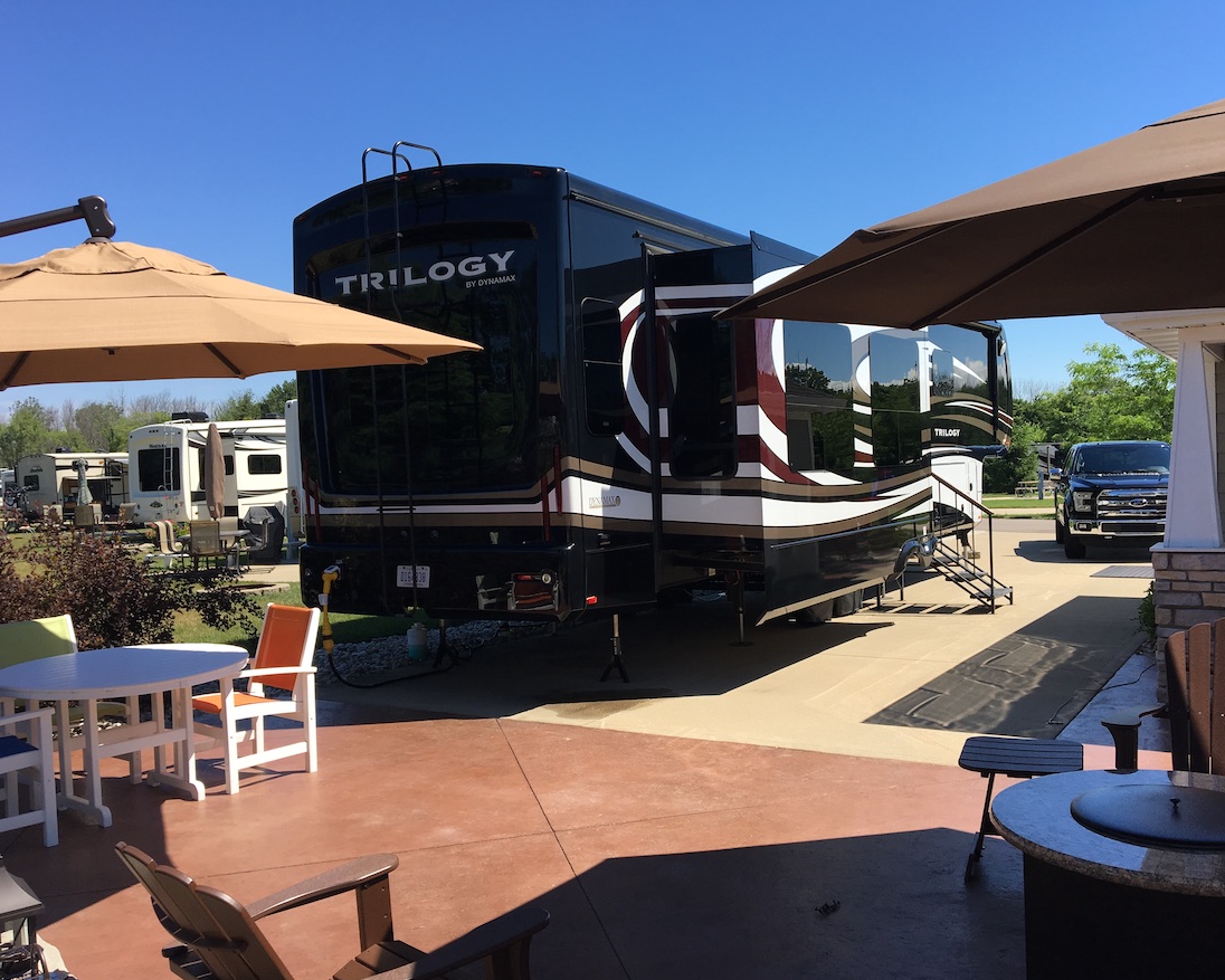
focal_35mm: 31
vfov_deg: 47.1
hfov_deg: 57.1
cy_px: 495
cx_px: 656
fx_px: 1124
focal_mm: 4.15
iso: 25
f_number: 2.2
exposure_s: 1/1099
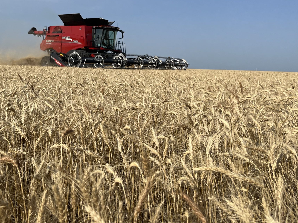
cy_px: 77
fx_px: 336
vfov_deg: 36.5
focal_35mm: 39
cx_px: 102
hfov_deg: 47.2
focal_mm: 5.1
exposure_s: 1/6494
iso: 50
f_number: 1.6
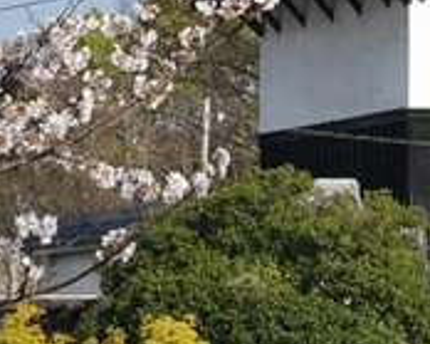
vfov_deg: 2.7
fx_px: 7377
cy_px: -355
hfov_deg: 3.3
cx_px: 709
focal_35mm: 580
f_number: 10
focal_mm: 70
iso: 2000
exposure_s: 1/3200
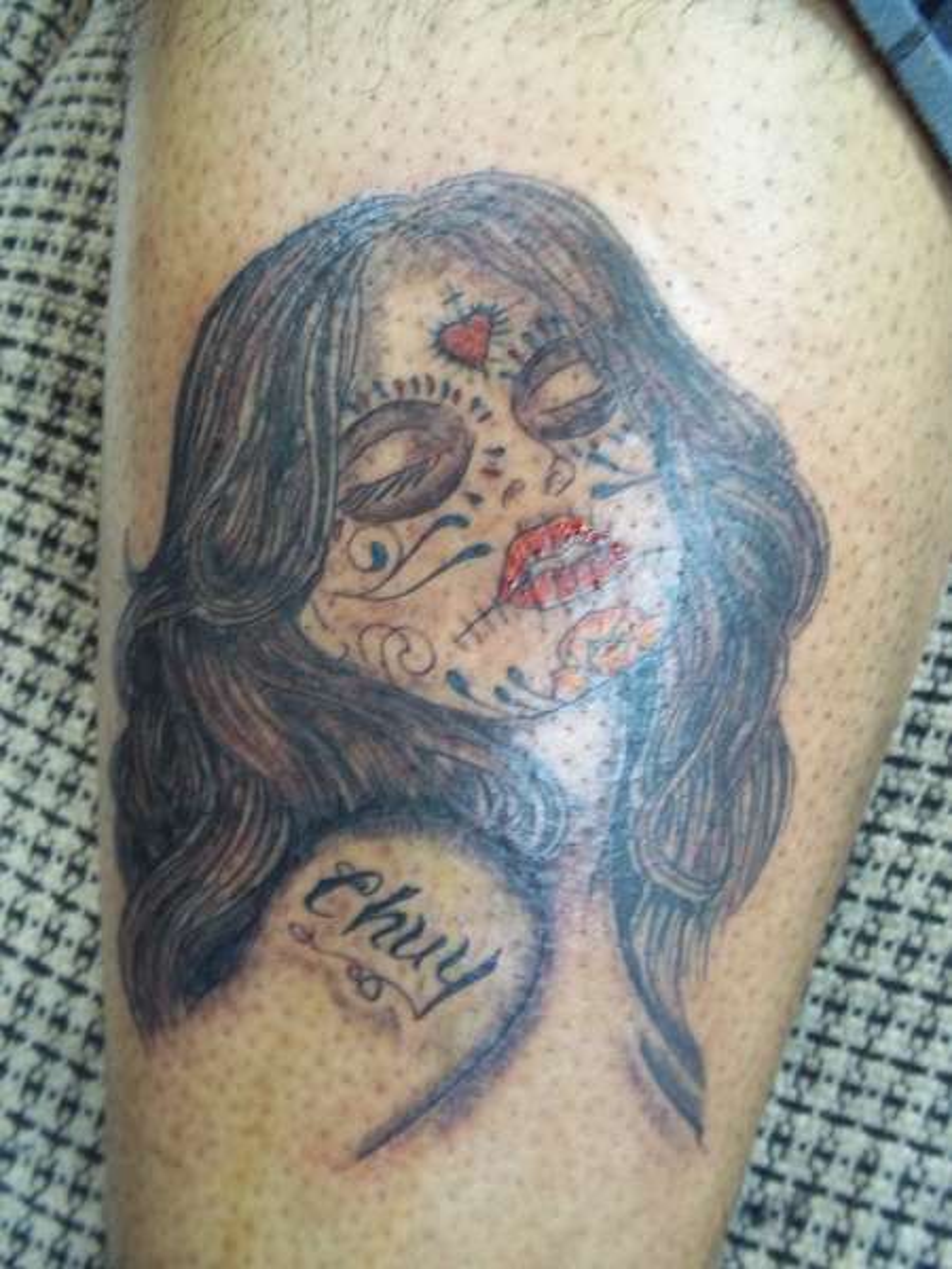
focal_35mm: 36
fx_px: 1320
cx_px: 476
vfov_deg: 51.4
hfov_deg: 39.7
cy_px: 634
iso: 188
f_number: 3.1
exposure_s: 1/8
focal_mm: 6.5
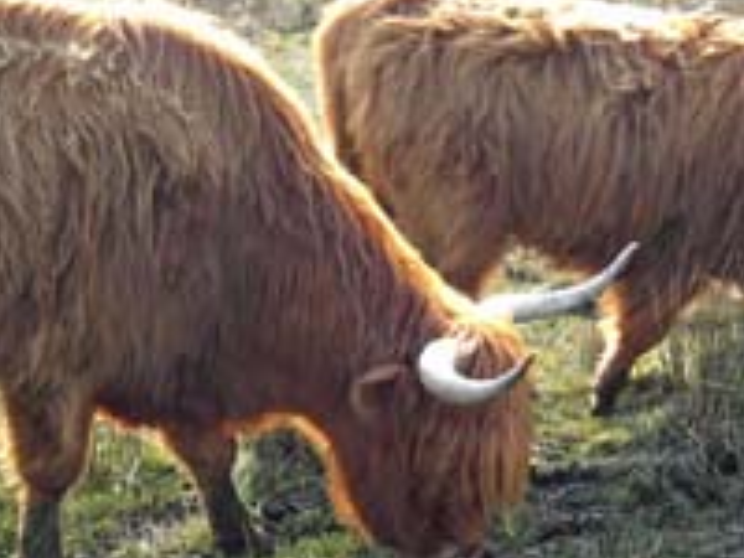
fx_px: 2536
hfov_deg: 16.7
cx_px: 445
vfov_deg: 12.6
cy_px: 272
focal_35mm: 118
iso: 50
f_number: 4
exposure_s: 1/59
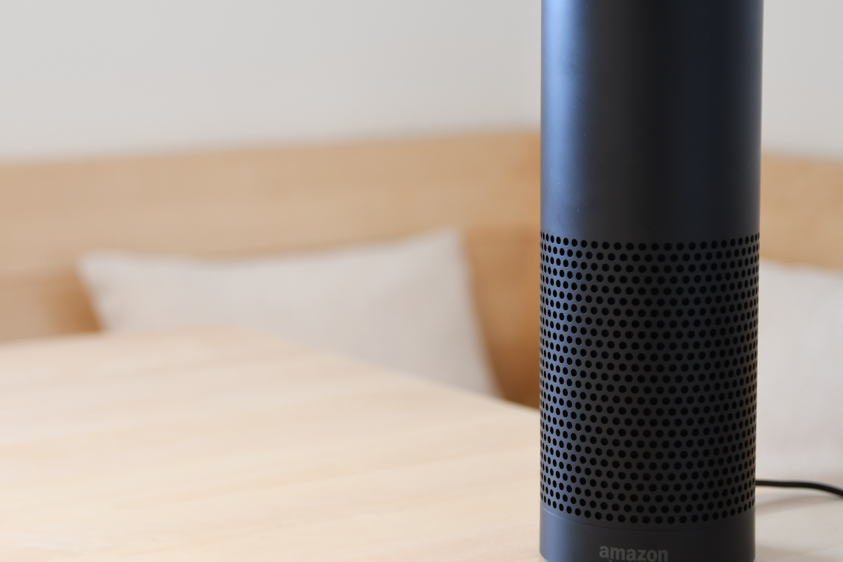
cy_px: 271
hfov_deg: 21.4
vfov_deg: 14.4
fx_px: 2224
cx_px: 297
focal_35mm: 95
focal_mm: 44
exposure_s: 1/50
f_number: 2.8
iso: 400
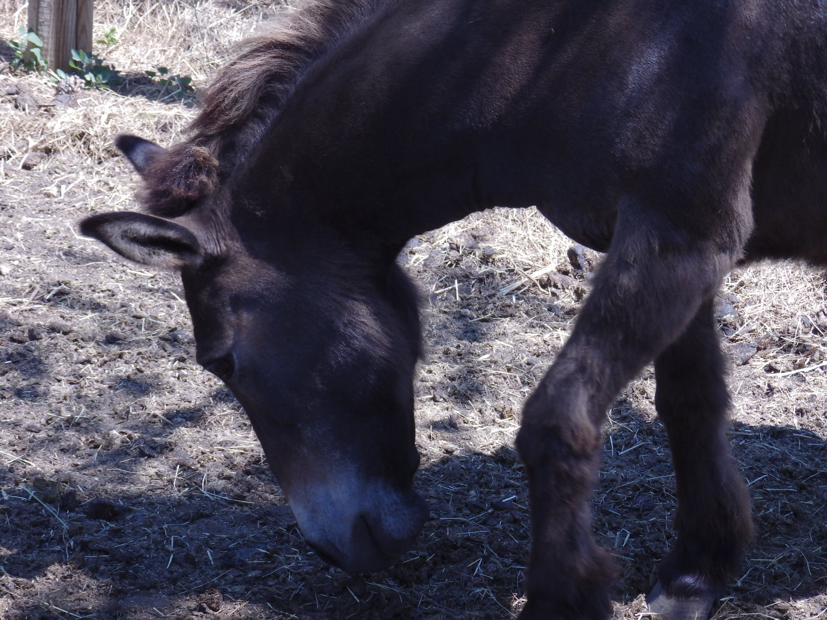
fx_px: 2532
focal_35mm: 106
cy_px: 310
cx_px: 414
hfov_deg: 18.5
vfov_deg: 14.0
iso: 125
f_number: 5
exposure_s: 1/125
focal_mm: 19
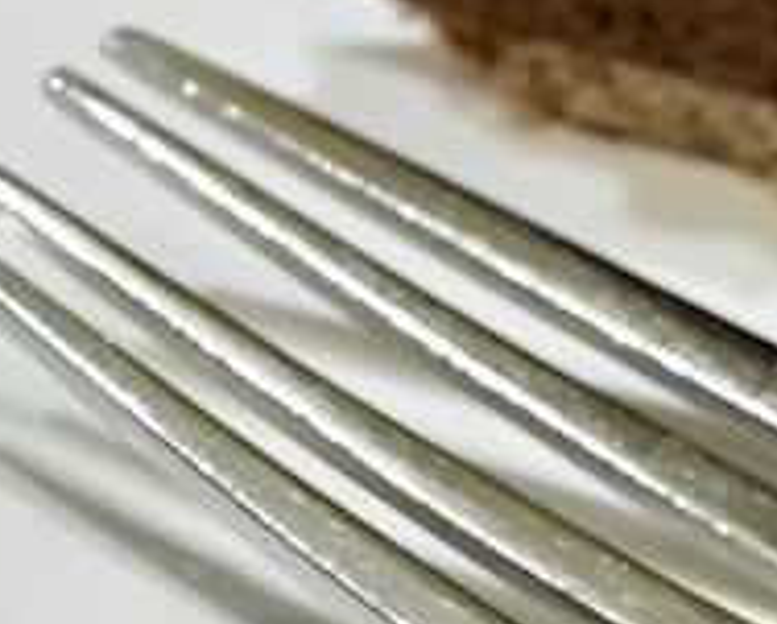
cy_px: -163
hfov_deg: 6.2
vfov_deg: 5.2
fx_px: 6887
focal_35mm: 299
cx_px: 1736
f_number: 10
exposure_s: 1/160
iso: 6400
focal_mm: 60
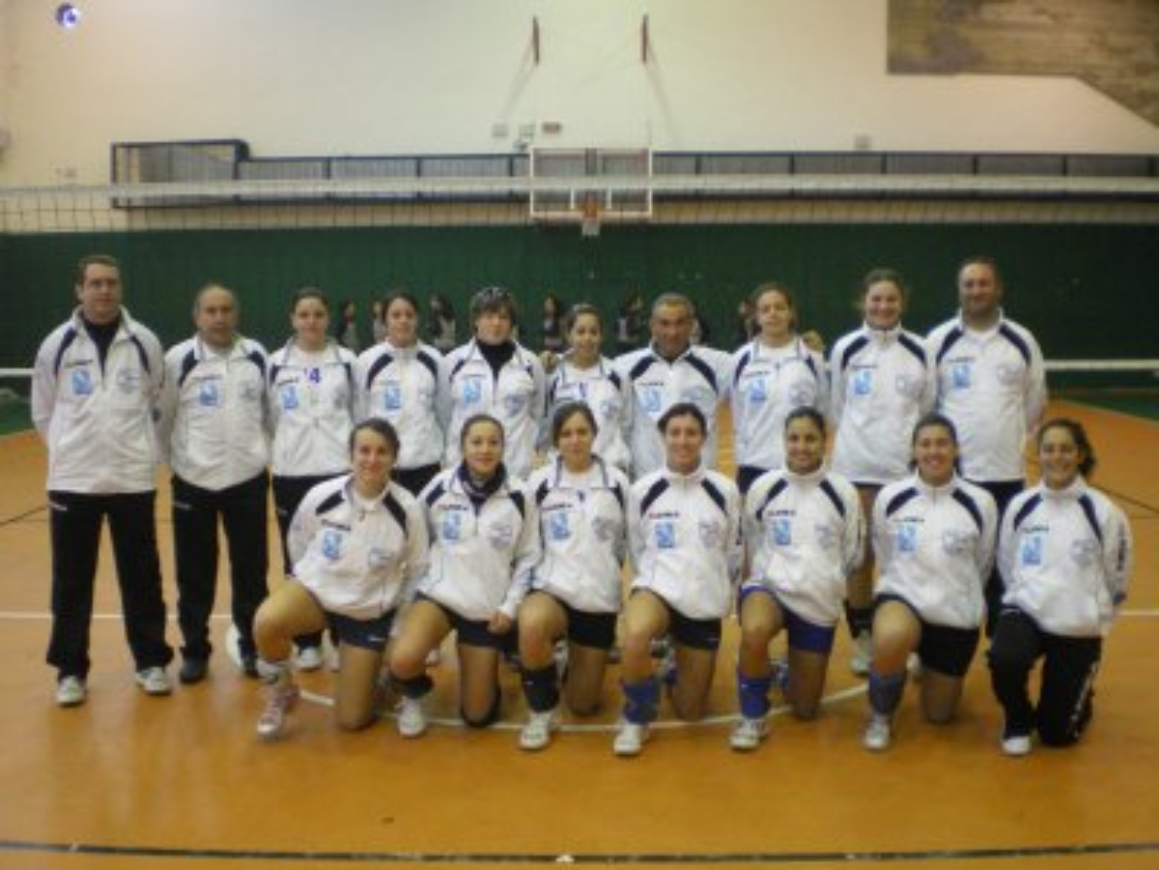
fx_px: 1272
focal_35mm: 38
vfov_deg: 37.7
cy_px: 435
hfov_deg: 49.0
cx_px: 580
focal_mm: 6.3
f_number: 3.1
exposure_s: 1/30
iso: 400
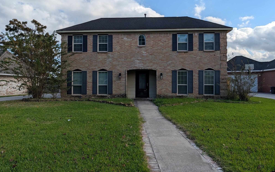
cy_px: 80
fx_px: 195
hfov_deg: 70.4
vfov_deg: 47.5
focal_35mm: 26
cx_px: 137
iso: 21
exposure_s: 1/1577
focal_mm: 6.9
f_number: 1.68
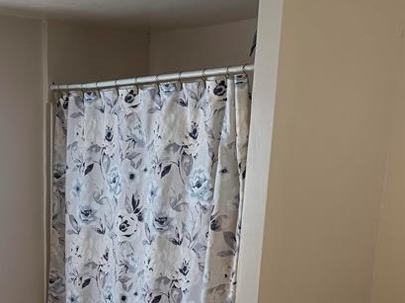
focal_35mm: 60
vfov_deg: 22.8
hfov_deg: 31.1
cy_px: 342
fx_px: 702
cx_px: 64
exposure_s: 1/196
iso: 200
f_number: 1.78
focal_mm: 6.76
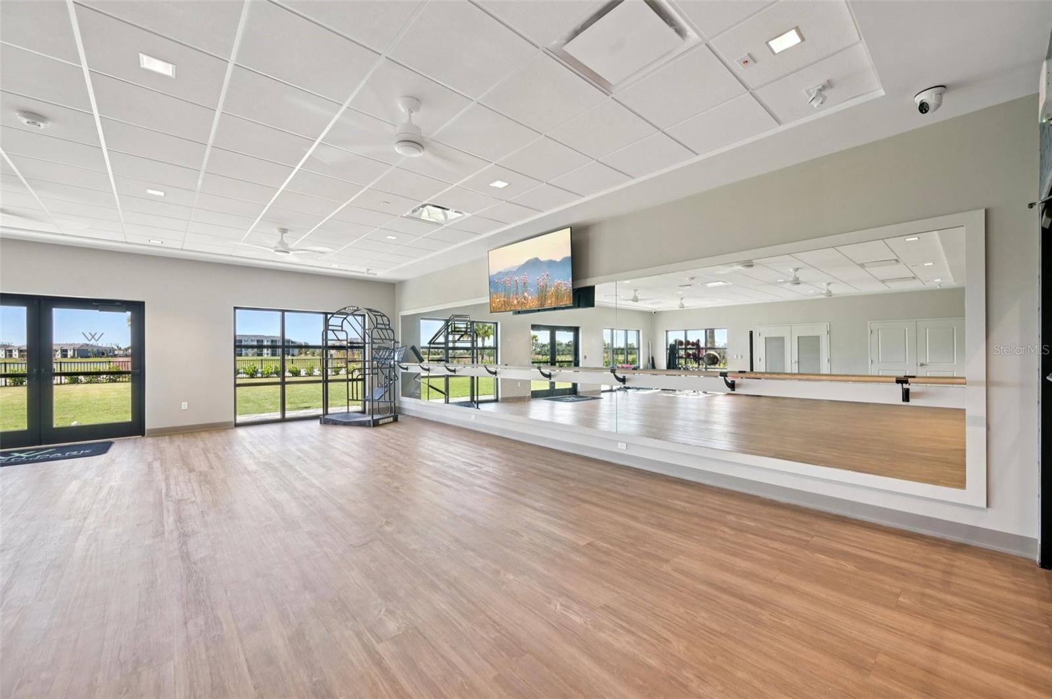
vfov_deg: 81.1
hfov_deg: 104.3
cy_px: 350
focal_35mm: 14
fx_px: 409
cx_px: 526
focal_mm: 14
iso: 400
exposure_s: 1/100
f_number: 8
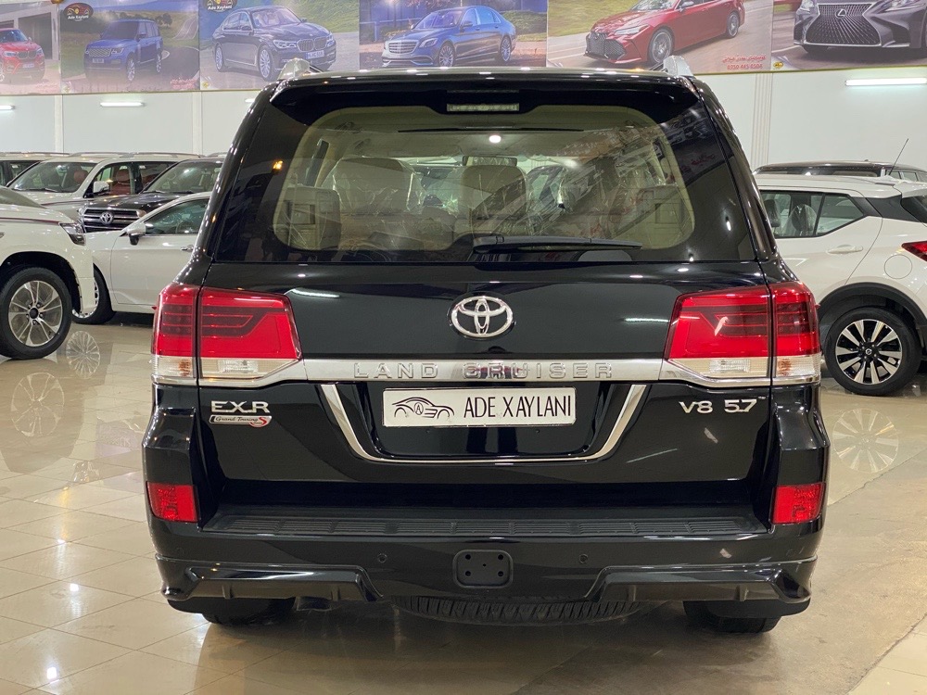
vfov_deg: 28.0
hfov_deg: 36.8
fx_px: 1393
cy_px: 348
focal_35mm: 52
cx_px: 464
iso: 125
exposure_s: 1/100
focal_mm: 6
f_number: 2
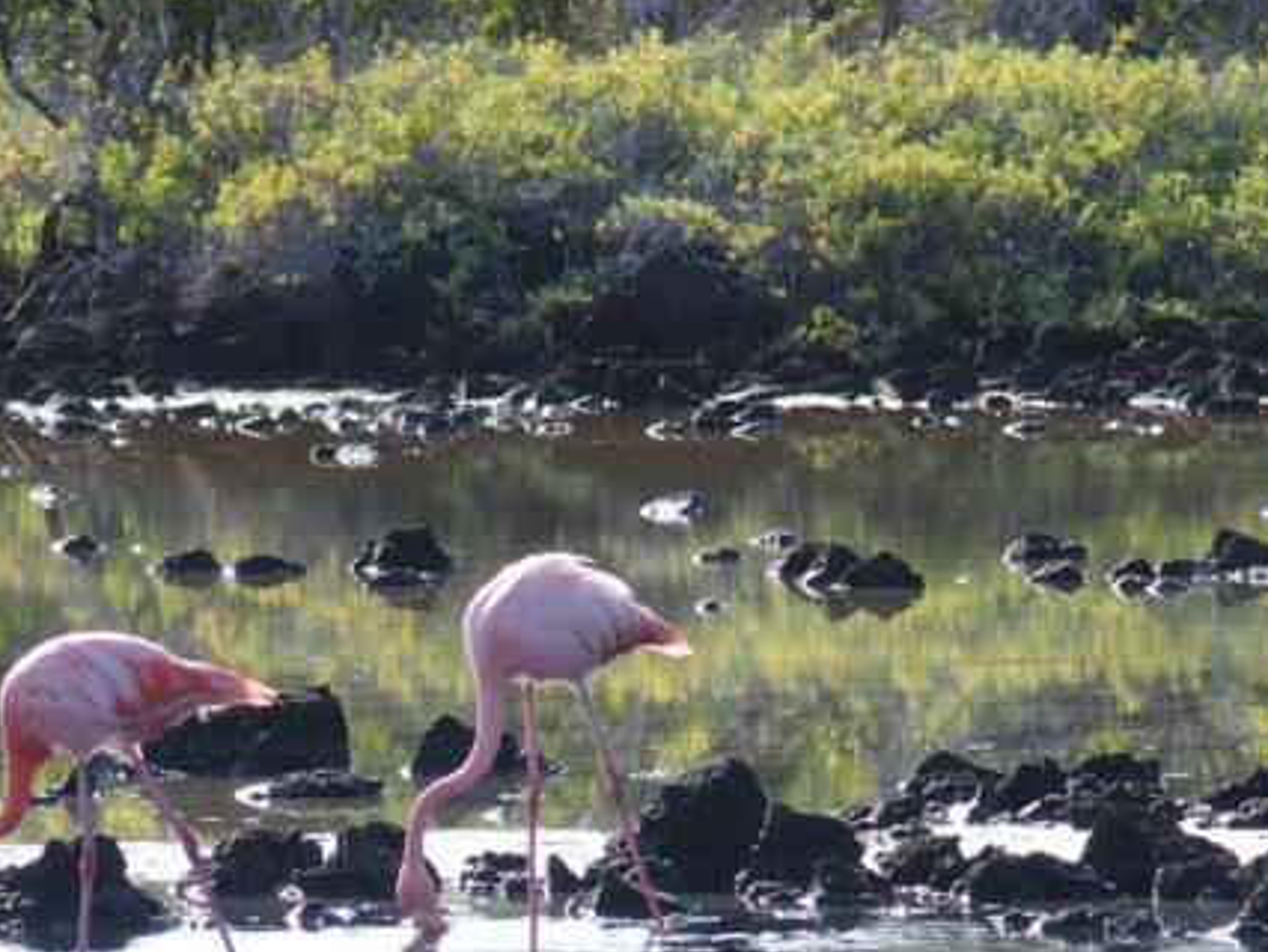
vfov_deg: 2.1
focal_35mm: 721
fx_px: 26425
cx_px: 497
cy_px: 797
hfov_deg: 2.7
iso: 100
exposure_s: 1/400
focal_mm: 64.3
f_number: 4
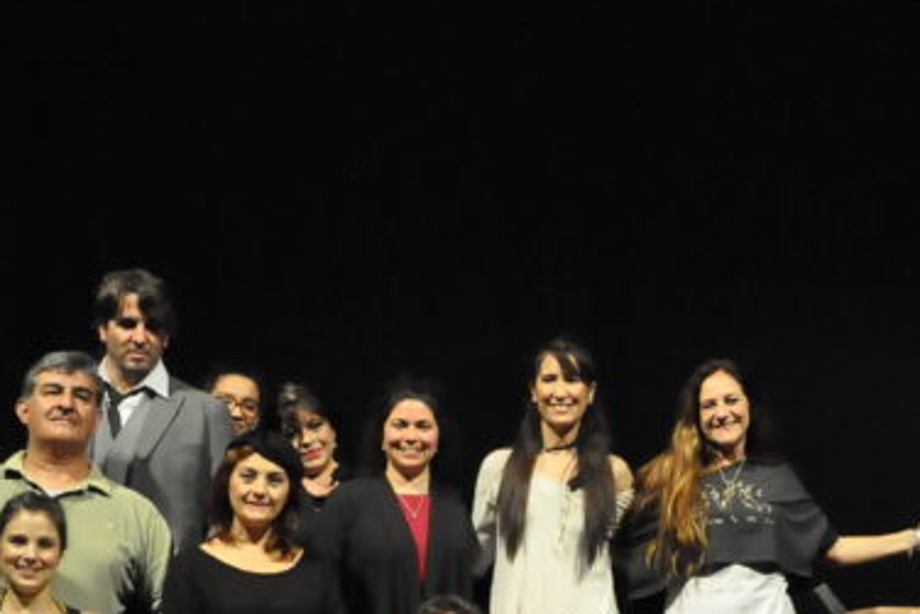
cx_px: 695
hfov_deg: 19.1
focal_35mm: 106
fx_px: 2710
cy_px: 697
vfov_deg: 12.7
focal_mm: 26
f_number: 5.6
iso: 3200
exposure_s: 1/200
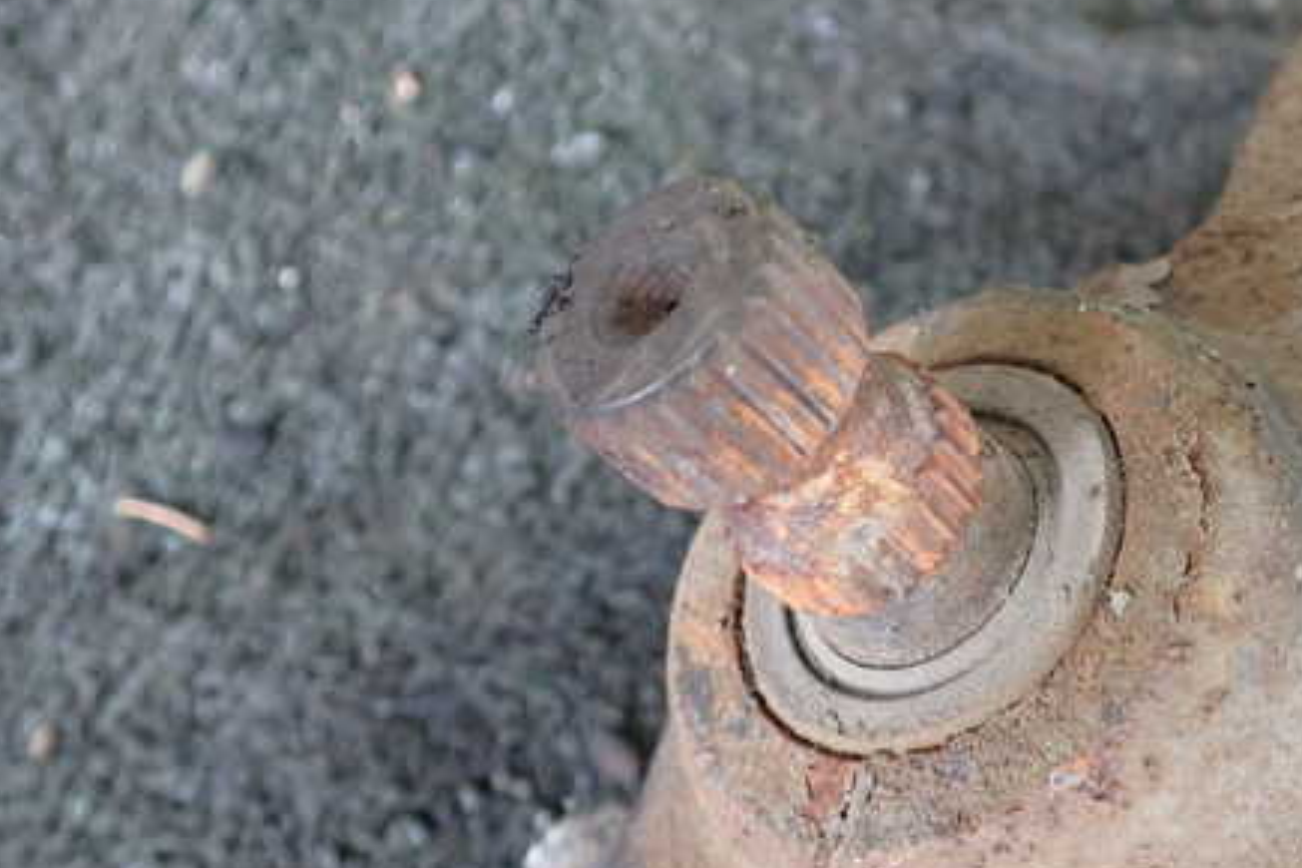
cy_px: 386
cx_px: 826
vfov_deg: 31.2
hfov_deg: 45.0
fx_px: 1555
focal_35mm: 43
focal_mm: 5.4
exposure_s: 1/30
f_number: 2.3
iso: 500
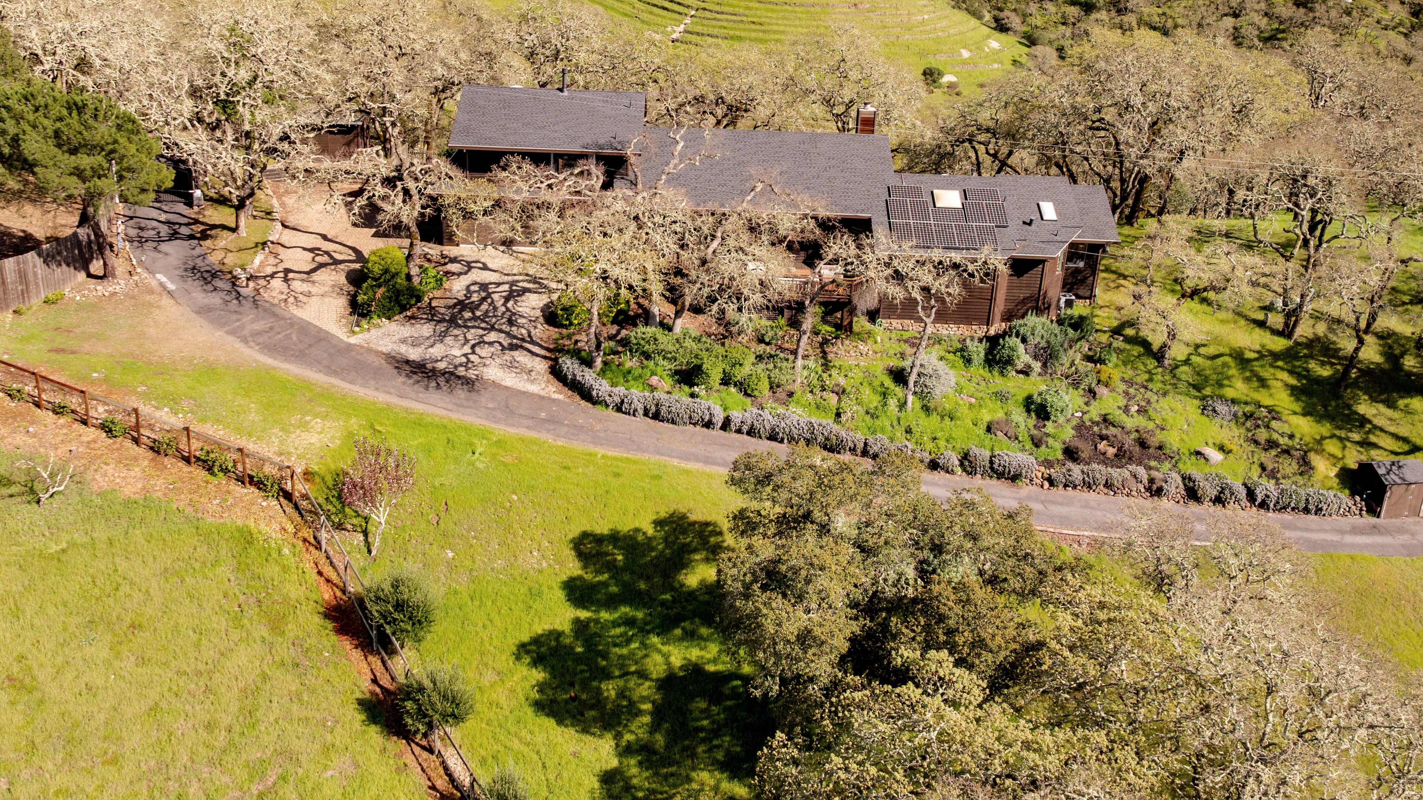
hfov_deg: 61.0
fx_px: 1207
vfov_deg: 36.5
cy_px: 307
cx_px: 691
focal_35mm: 32
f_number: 2.8
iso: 200
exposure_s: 1/400
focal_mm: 12.29
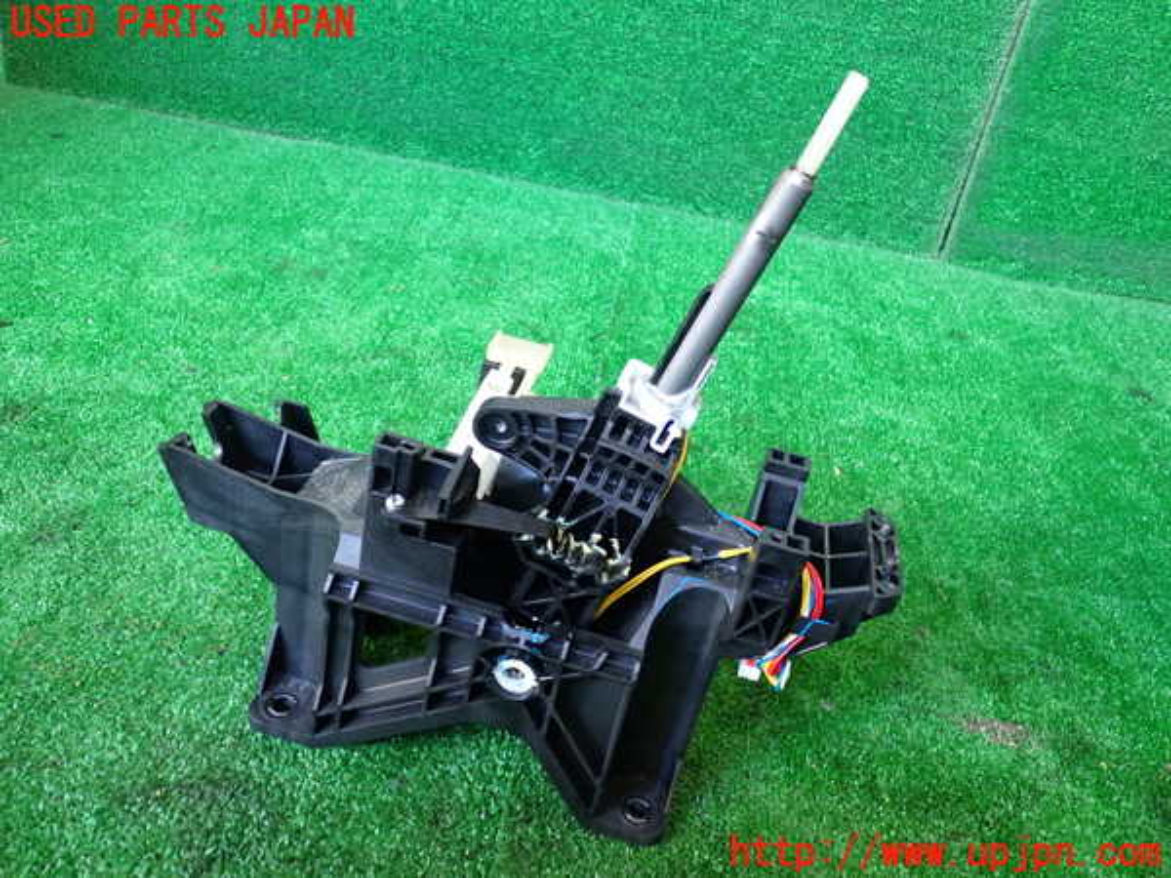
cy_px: 439
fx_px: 1015
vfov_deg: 46.8
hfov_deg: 60.0
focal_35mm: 30
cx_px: 586
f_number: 2.3
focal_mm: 5.4
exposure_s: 1/30
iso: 250
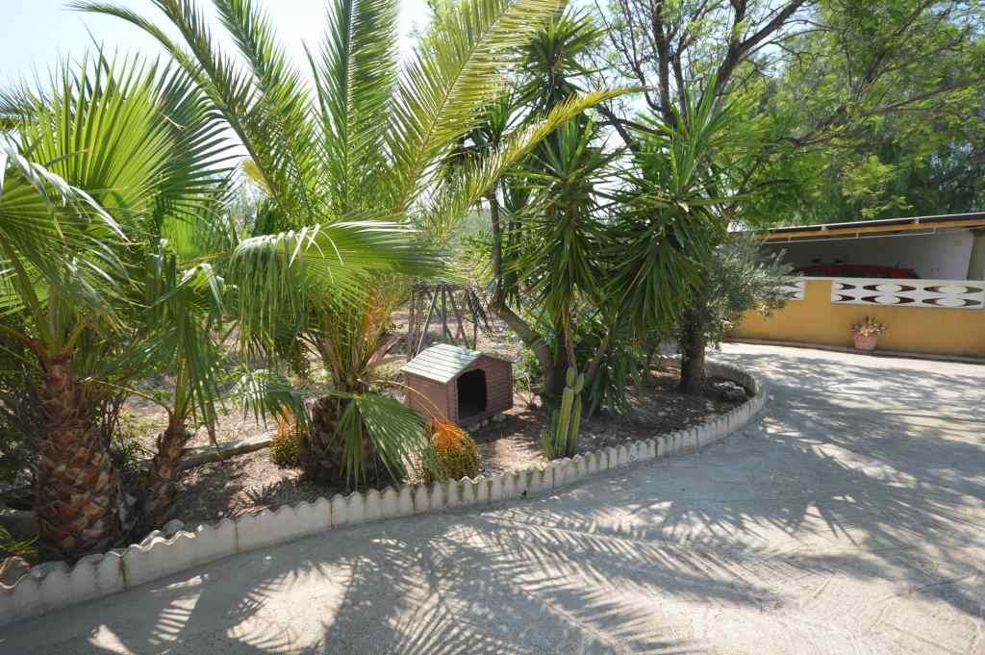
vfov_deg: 63.1
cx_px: 492
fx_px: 533
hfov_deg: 85.5
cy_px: 328
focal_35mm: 20
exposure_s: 1/160
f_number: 6.3
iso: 100
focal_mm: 13
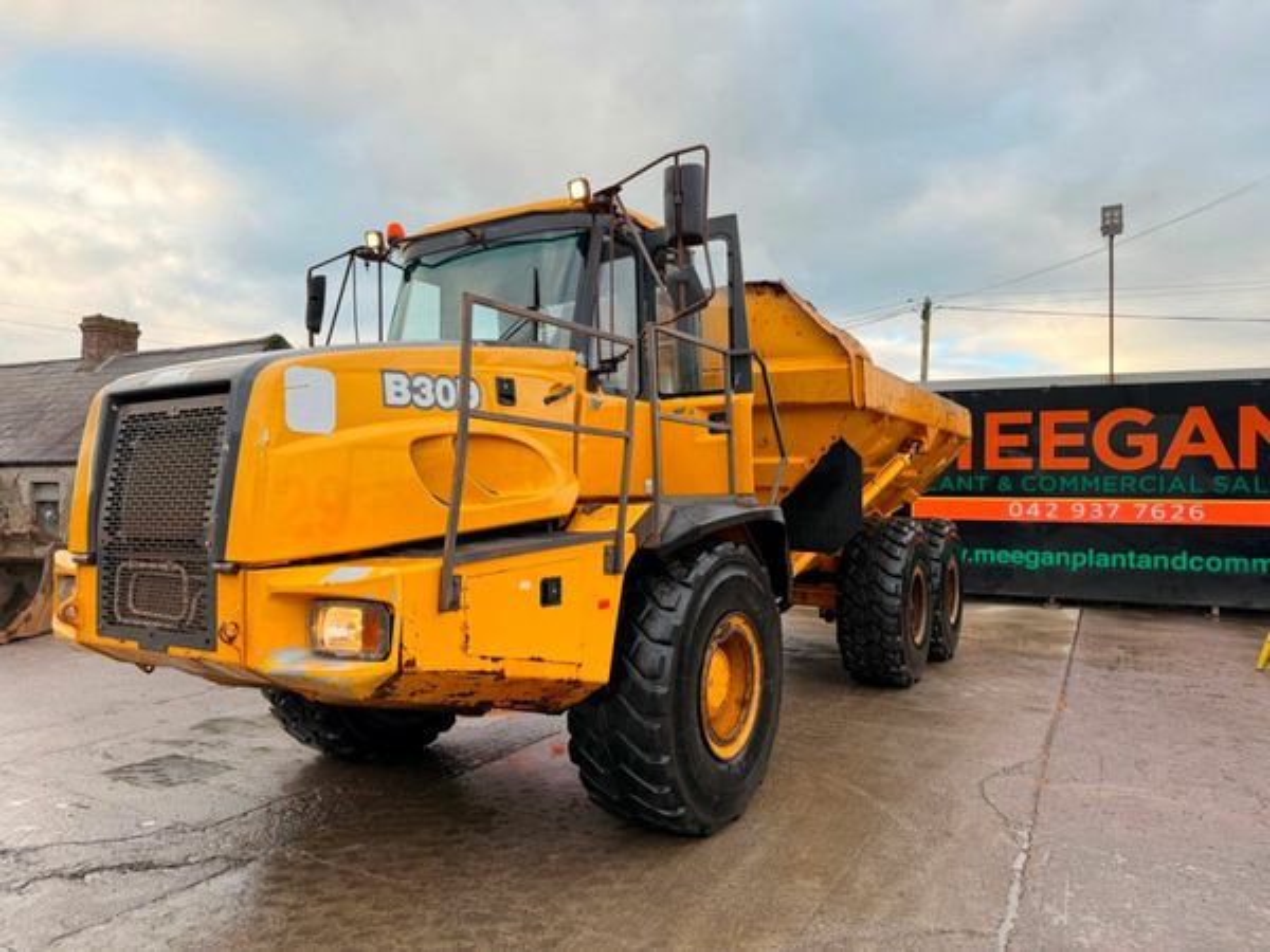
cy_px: 476
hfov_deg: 71.6
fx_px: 881
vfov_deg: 56.8
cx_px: 635
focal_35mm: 24
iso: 100
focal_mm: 6.76
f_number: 1.78
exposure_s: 1/377
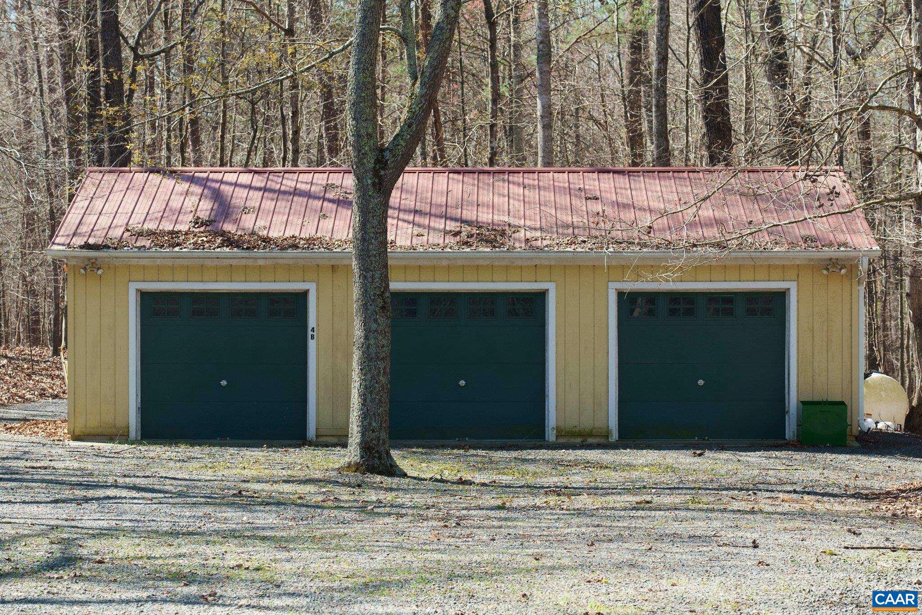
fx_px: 2690
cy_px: 308
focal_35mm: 105
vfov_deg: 13.1
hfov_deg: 19.4
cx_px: 461
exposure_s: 1/640
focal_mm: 105
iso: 640
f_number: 8
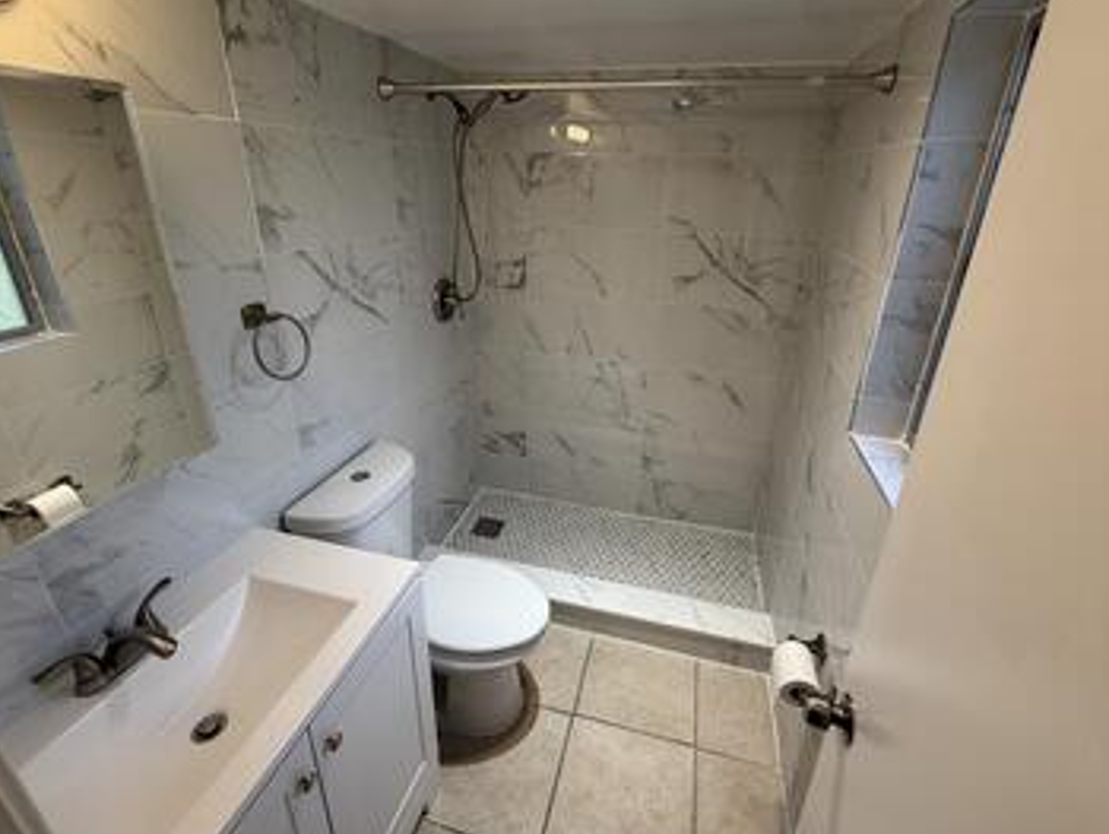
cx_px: 570
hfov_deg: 94.4
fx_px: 513
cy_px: 374
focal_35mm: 16
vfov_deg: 77.9
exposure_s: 1/120
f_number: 2.2
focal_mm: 2.22
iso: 80
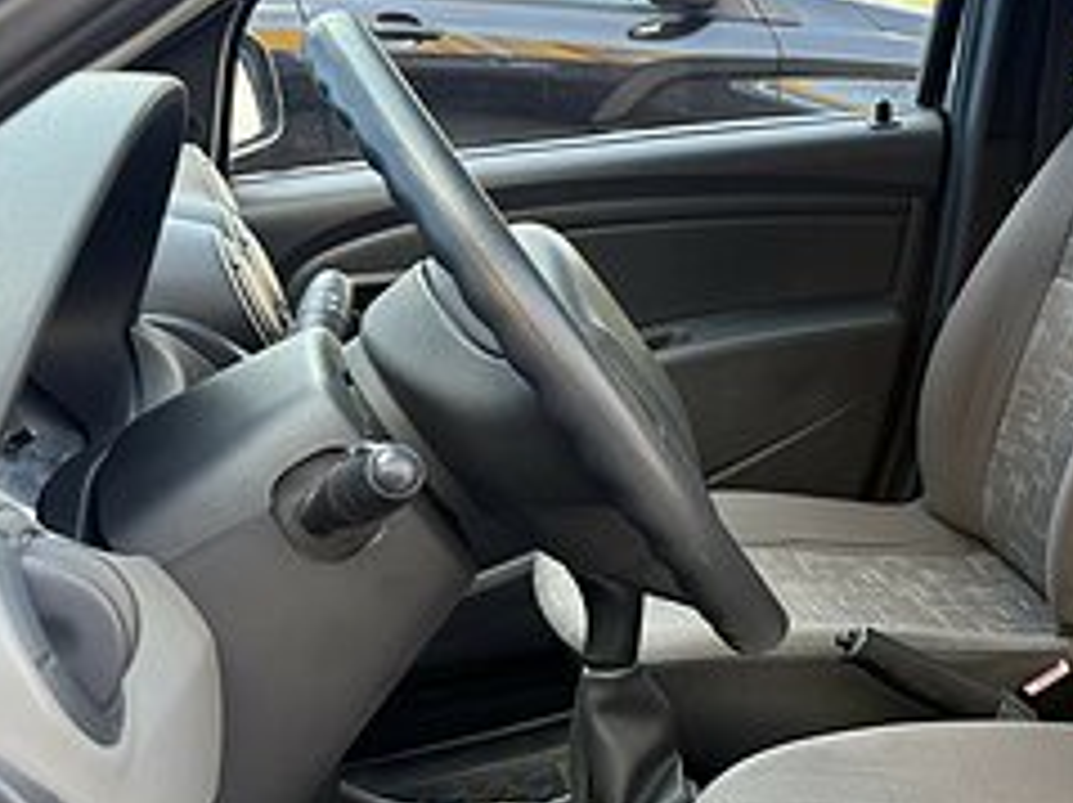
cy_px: 451
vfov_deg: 26.5
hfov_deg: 31.5
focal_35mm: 55
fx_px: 1704
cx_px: 1145
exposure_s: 1/234
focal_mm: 6.76
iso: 160
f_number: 1.78
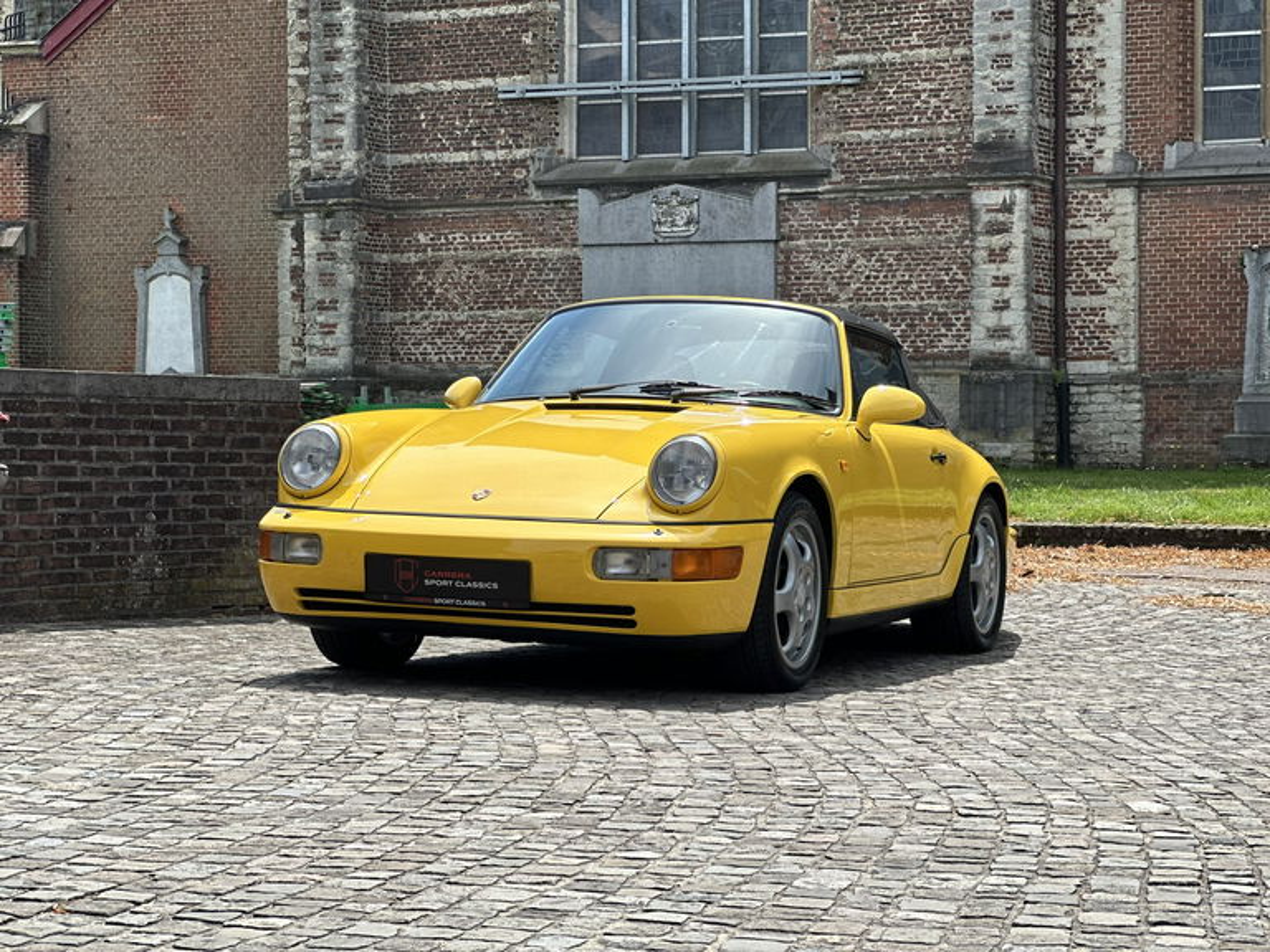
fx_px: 2825
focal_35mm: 77
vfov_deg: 19.1
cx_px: 635
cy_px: 476
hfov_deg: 25.3
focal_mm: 9
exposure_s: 1/508
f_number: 2.8
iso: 32
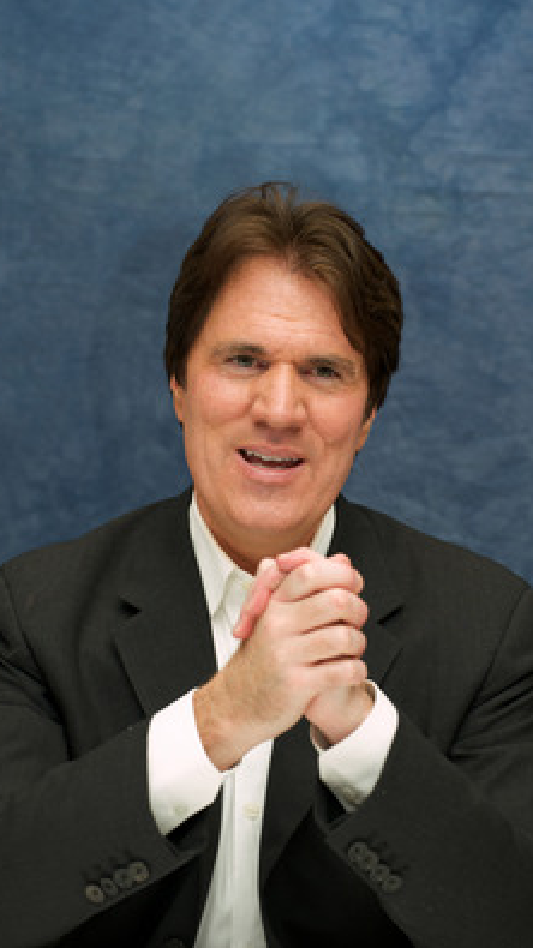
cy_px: 475
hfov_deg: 13.4
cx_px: 282
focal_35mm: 90
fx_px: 2263
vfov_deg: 23.7
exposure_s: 1/60
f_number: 6.3
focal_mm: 85
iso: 400
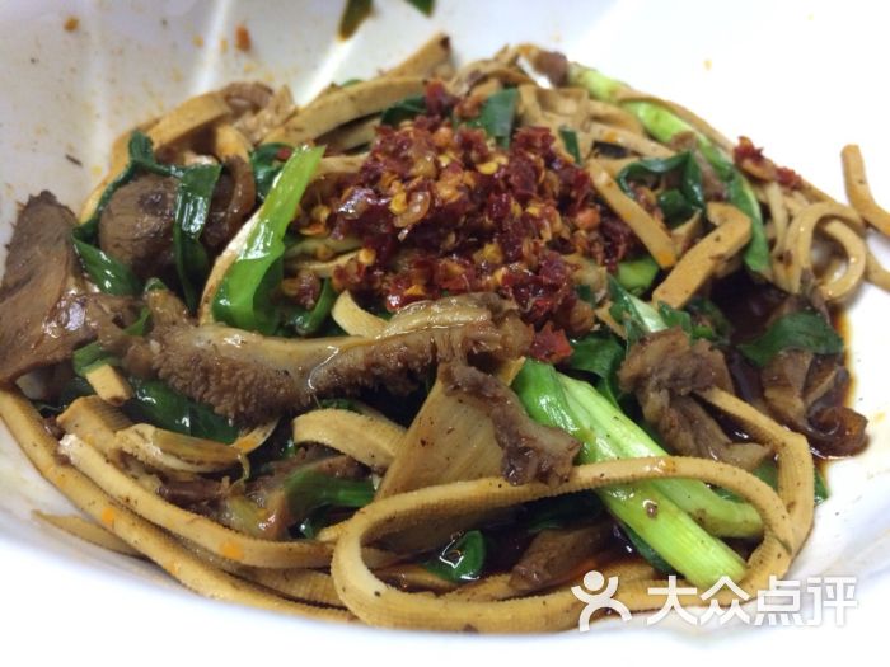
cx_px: 445
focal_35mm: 29
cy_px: 334
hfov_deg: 61.7
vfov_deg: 48.2
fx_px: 746
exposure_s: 1/30
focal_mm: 4.15
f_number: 2.2
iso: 320
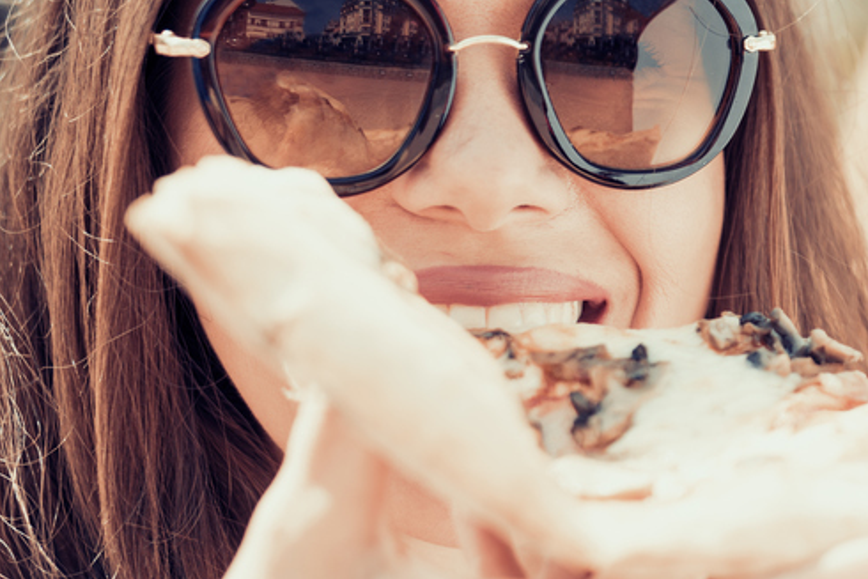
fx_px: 3087
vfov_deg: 10.7
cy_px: 176
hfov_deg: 15.4
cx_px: 1059
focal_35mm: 128
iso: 100
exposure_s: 1/800
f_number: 2.5
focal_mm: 50
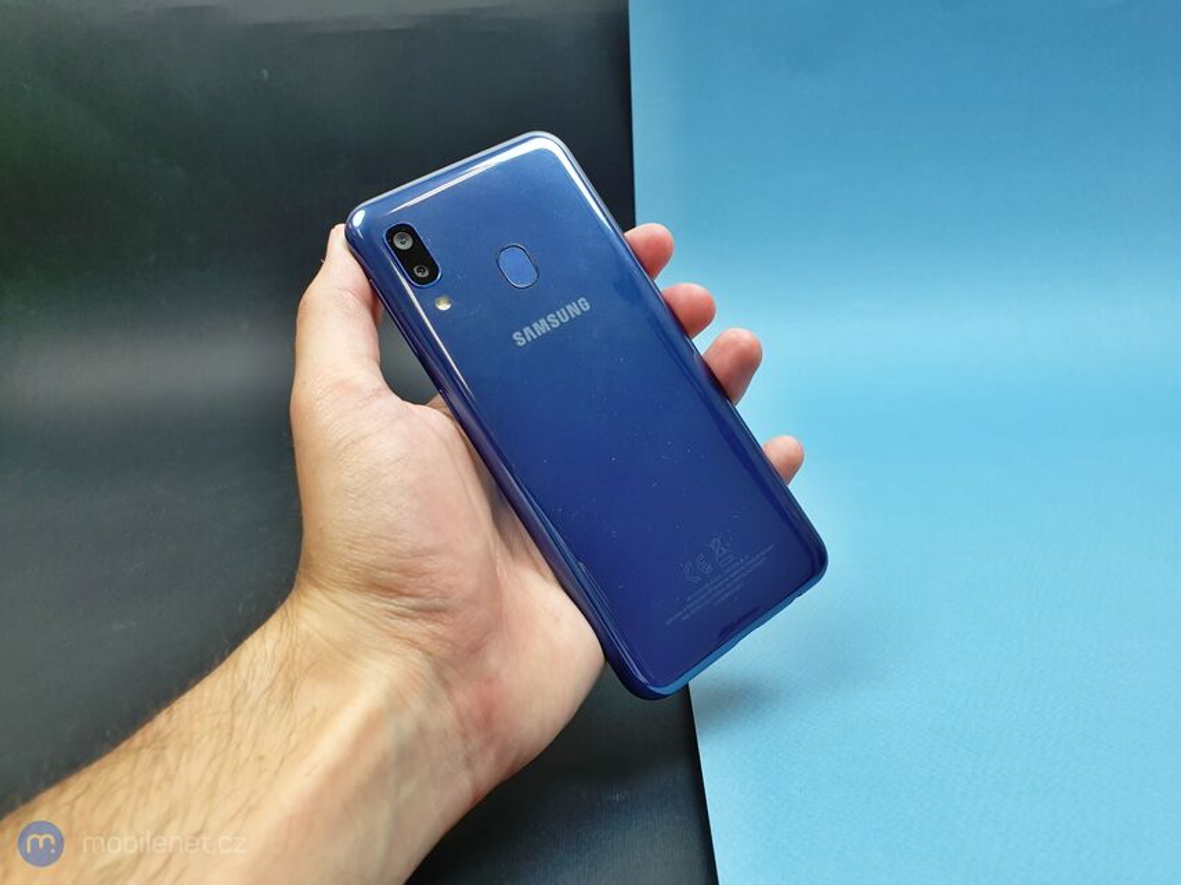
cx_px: 590
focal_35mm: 26
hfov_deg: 67.3
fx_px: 887
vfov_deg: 53.0
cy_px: 442
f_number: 2.4
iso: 125
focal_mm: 4.32
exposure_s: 1/100
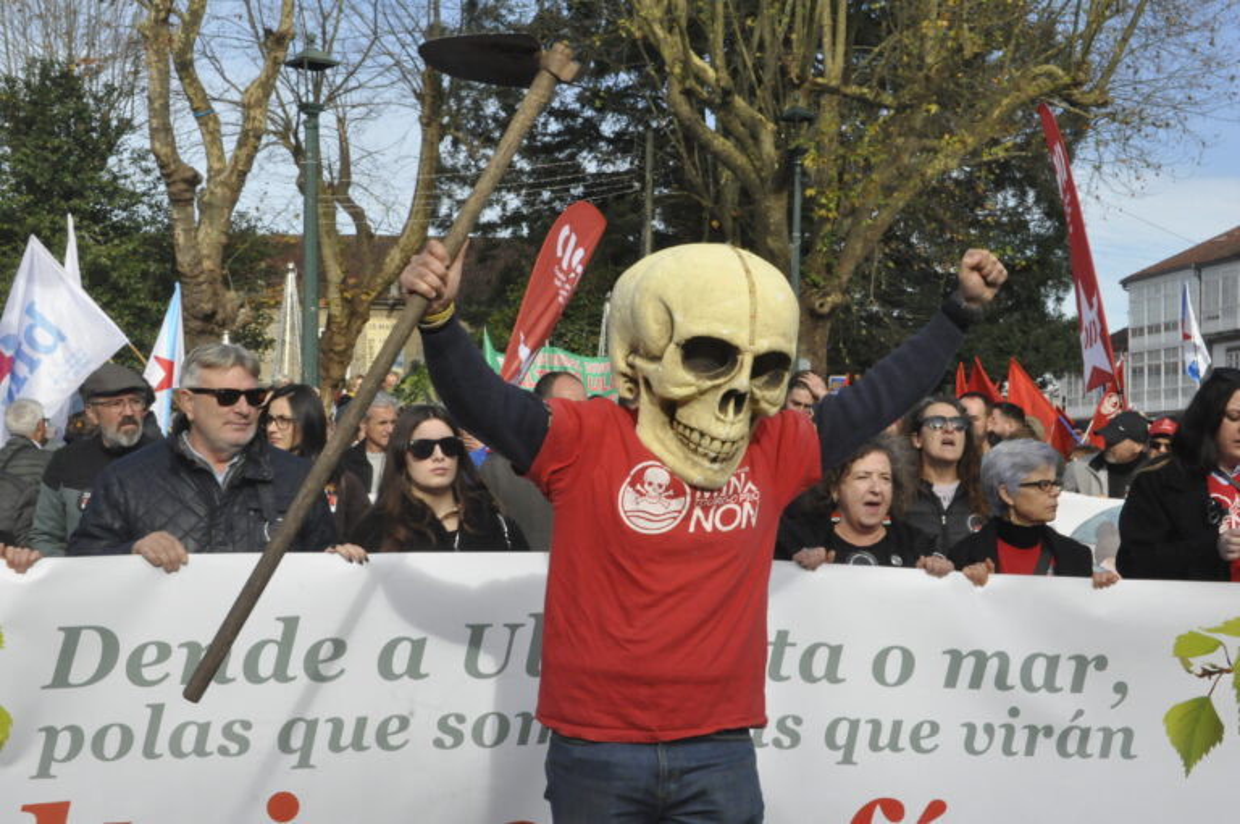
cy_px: 412
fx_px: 1961
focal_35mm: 57
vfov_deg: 23.7
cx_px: 620
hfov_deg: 35.1
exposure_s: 1/400
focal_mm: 38
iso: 1600
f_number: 20
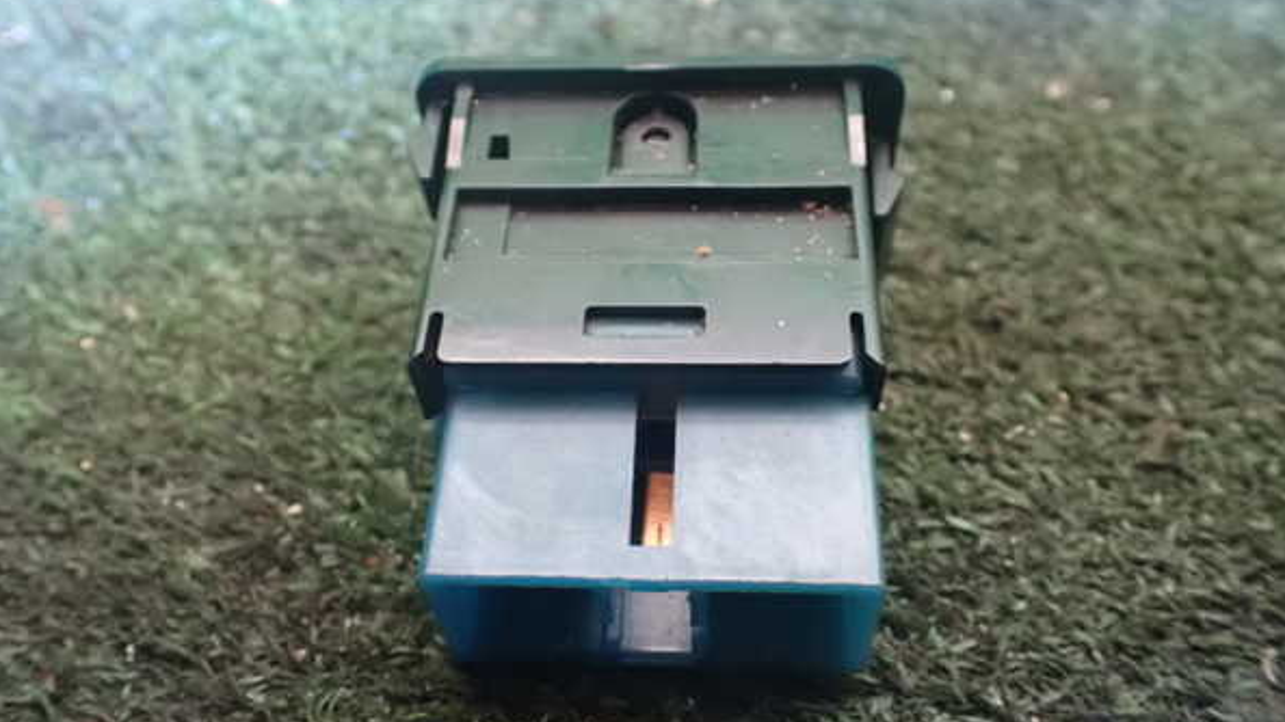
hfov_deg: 59.5
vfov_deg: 35.6
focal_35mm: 33
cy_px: 335
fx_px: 1124
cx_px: 642
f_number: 2.3
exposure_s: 1/25
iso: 1600
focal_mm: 5.4
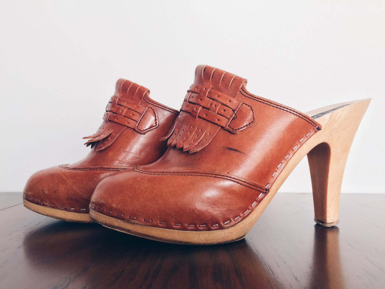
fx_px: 323
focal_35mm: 29
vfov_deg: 48.2
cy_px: 144
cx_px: 192
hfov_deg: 61.7
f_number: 2.2
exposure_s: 1/40
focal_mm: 4.15
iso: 32
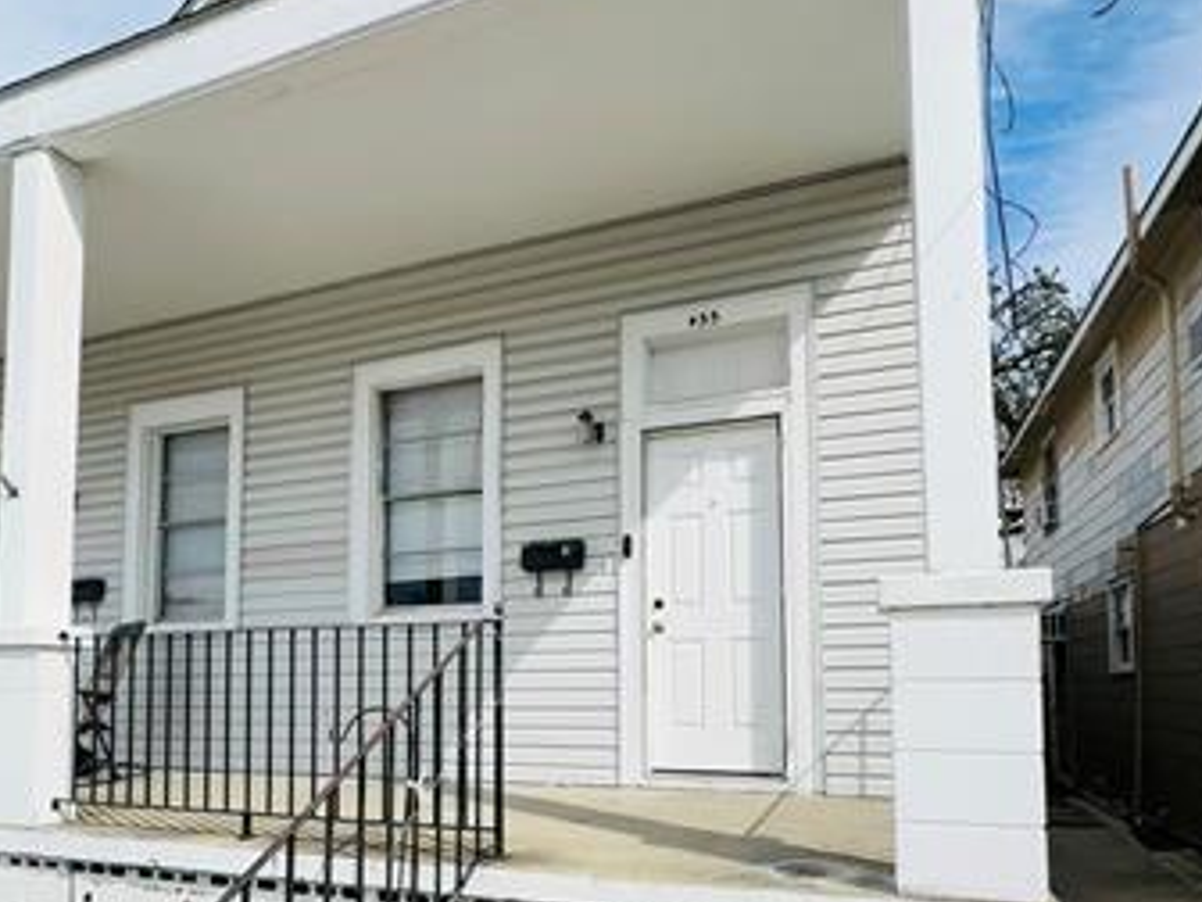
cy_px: 644
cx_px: 612
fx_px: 694
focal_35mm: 20
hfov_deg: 81.7
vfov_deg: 63.2
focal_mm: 2.22
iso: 50
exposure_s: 1/3509
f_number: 2.2
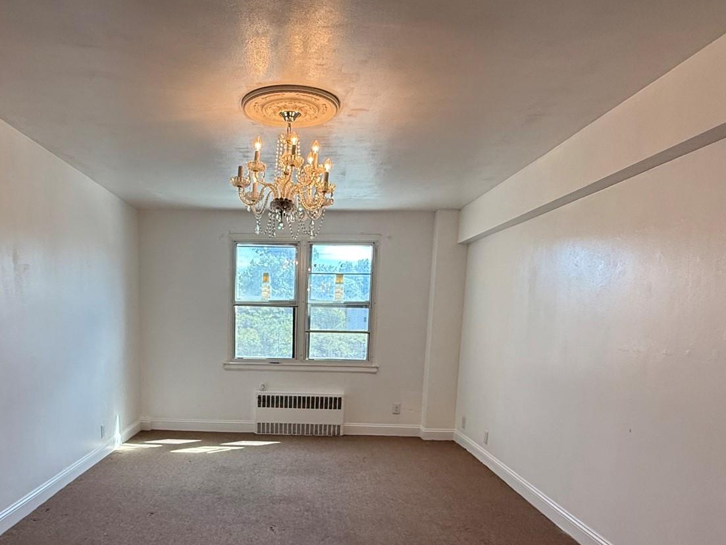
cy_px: 402
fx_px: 545
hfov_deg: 66.3
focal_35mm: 26
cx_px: 274
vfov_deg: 51.0
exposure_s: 1/120
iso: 80
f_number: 2.2
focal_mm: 2.22
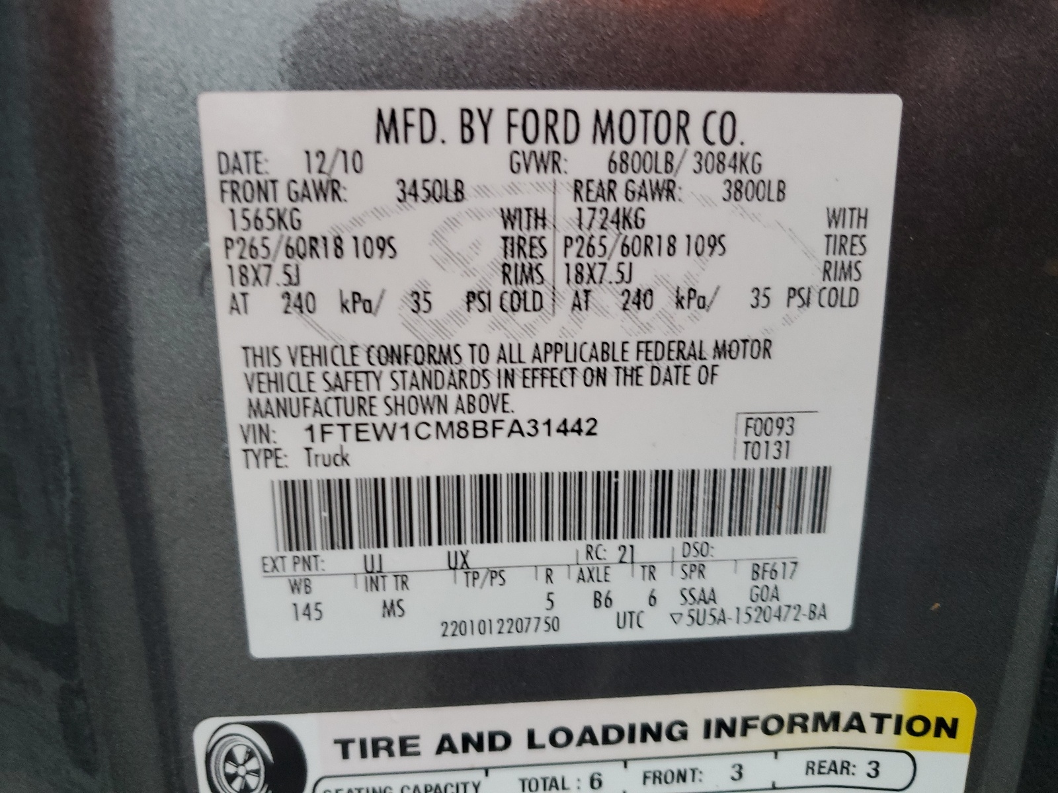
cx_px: 529
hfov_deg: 67.3
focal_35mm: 26
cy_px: 396
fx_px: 795
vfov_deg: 53.1
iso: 105
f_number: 1.5
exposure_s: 1/60.2
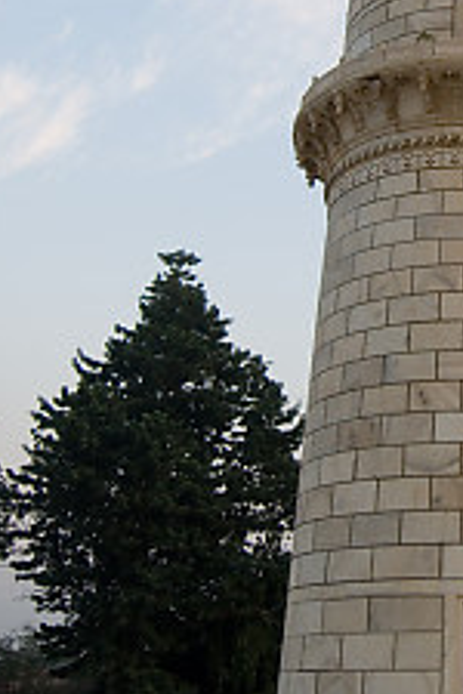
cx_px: 498
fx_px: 1080
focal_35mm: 56
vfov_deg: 34.6
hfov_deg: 22.9
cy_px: 145
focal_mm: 14
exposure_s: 1/80
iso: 100
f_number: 4
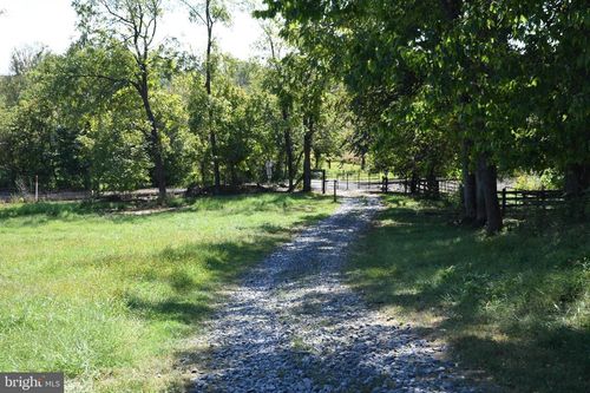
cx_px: 295
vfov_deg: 28.1
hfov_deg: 41.1
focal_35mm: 48
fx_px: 786
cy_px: 196
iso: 100
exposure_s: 1/125
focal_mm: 24
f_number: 5.6
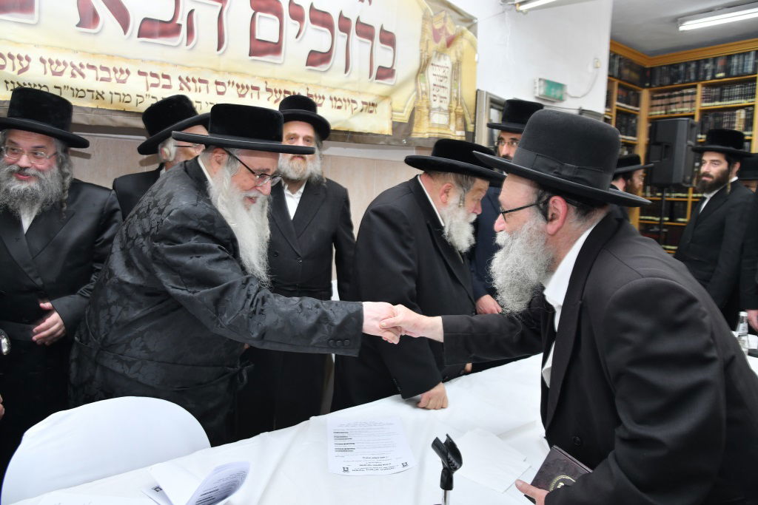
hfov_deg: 73.7
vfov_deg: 53.1
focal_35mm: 24
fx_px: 505
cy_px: 252
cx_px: 379
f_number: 5.6
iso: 1000
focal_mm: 24
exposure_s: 1/125
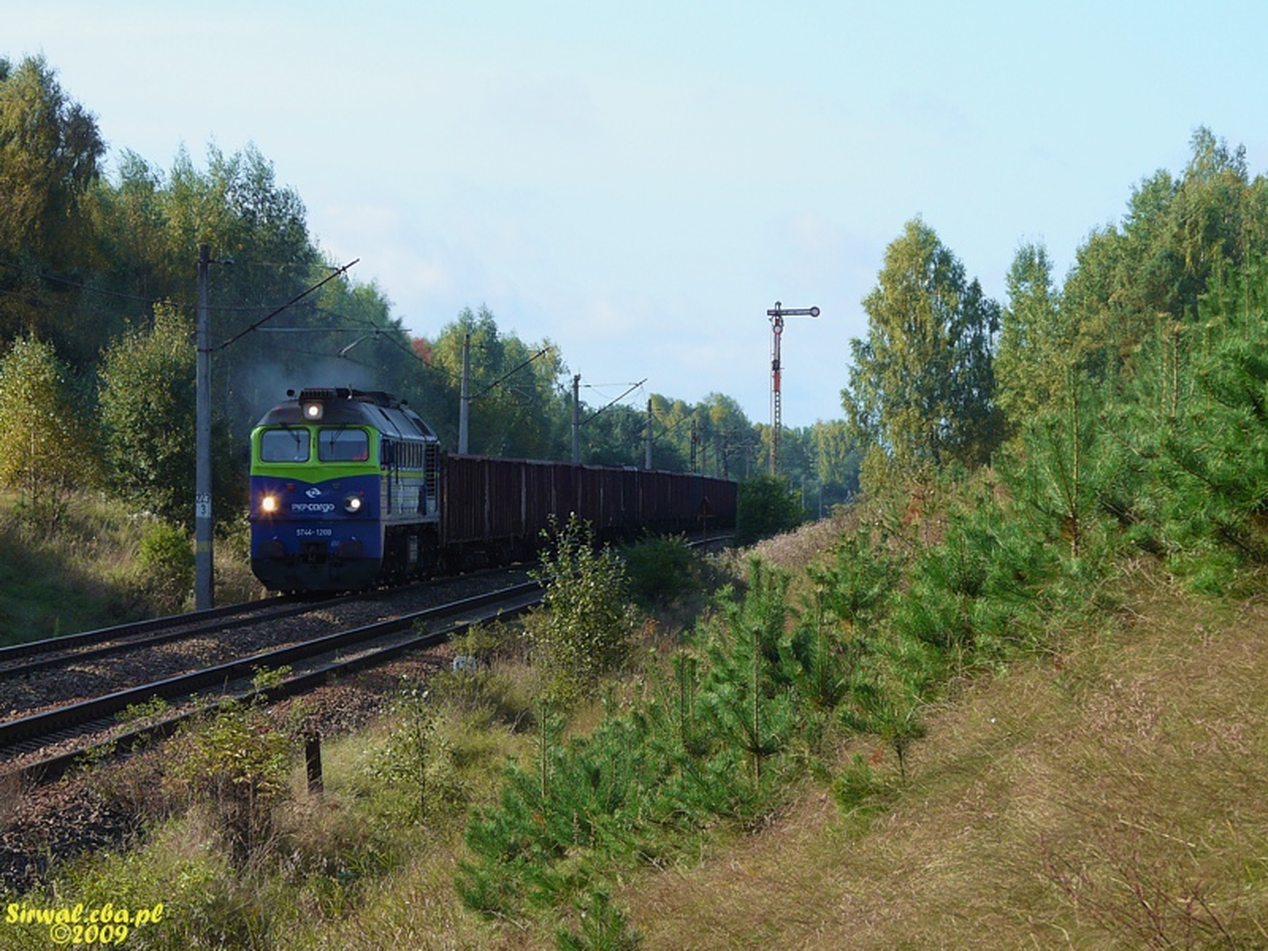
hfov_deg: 13.7
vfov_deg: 10.3
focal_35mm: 144
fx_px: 5275
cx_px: 634
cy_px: 476
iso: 100
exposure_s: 1/400
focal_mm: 23.7
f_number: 4.5
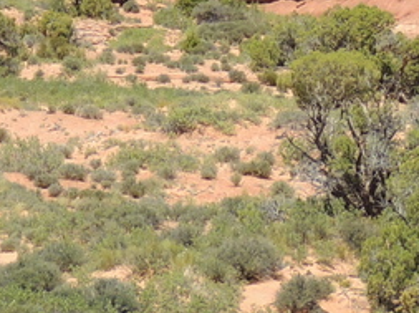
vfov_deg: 3.2
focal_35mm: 456
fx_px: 5512
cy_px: -359
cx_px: 61
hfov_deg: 4.4
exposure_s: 1/640
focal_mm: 16
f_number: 4.1
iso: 100
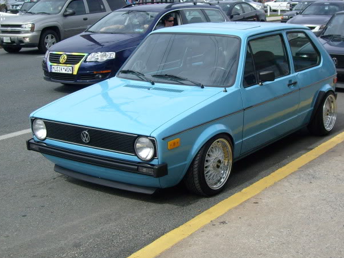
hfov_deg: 33.7
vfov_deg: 25.7
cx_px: 201
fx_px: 566
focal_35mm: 57
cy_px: 118
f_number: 7.7
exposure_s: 1/250
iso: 80
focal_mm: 7.2
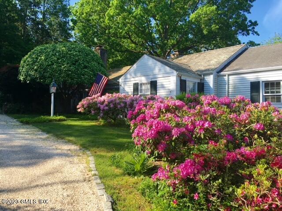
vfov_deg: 48.2
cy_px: 106
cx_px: 141
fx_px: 236
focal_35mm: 29
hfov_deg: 61.7
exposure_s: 1/605
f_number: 2.2
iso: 25
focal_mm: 4.15
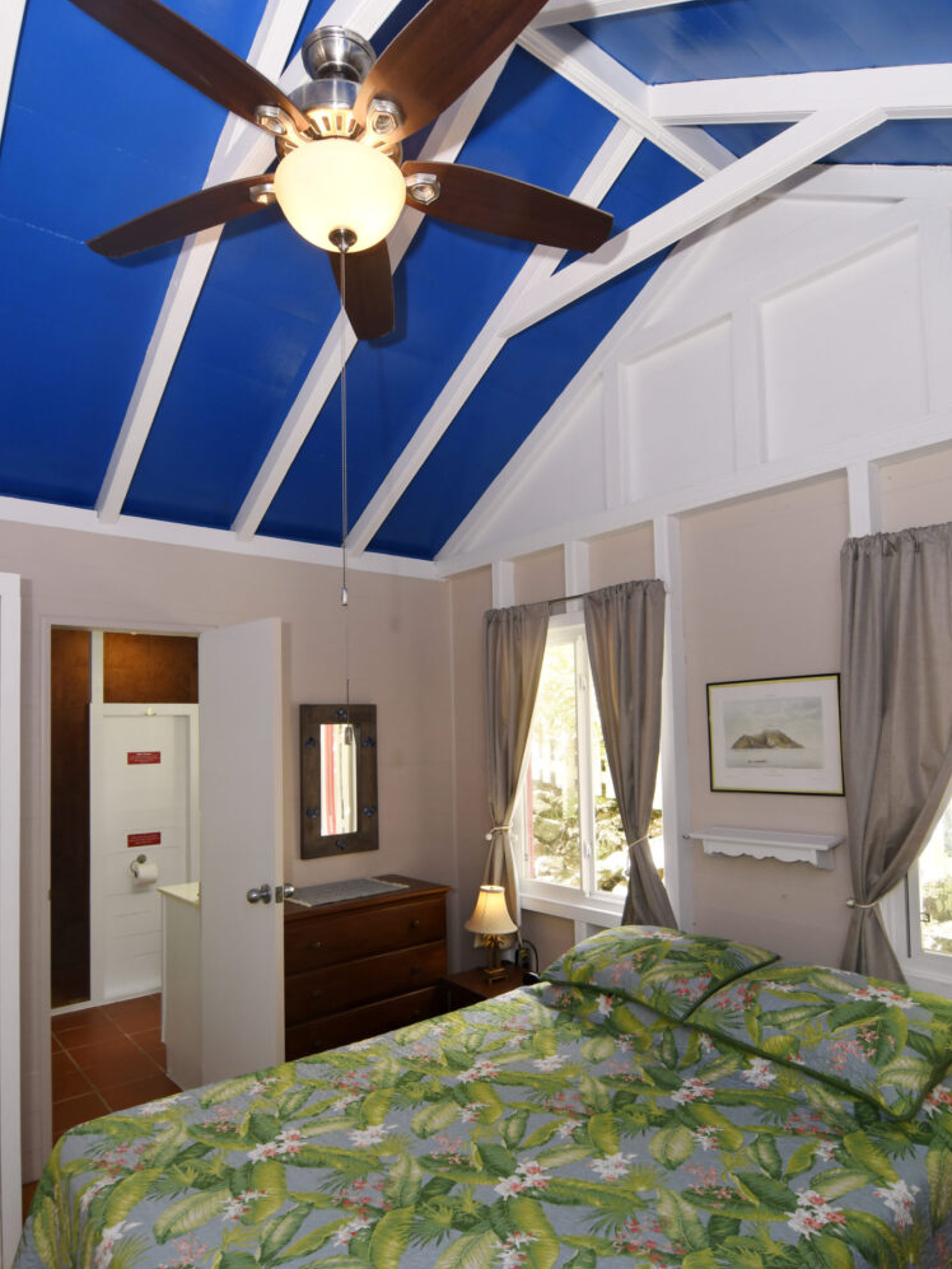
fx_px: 733
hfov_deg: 66.0
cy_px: 695
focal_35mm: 20
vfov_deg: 81.5
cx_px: 470
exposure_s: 1/60
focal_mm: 12
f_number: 5.6
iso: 320
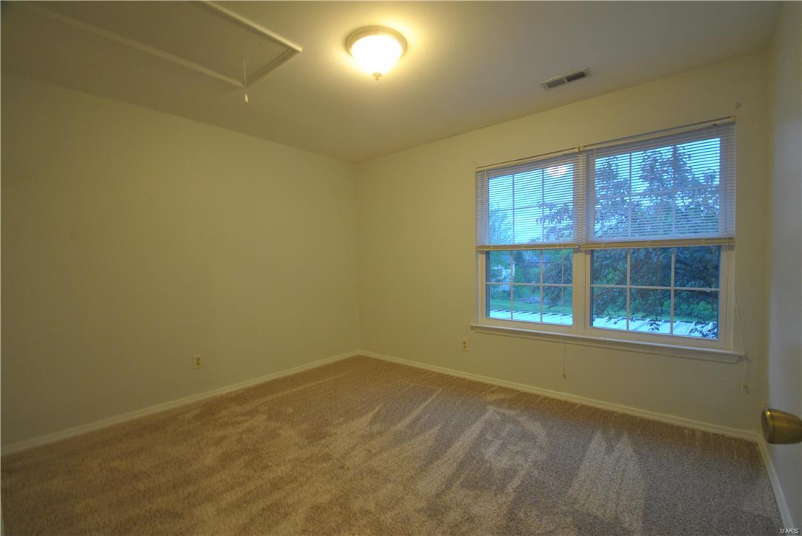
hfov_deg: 100.3
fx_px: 334
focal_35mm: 15
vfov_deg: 77.4
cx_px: 401
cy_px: 268
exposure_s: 1/6
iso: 400
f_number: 3.5
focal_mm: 10
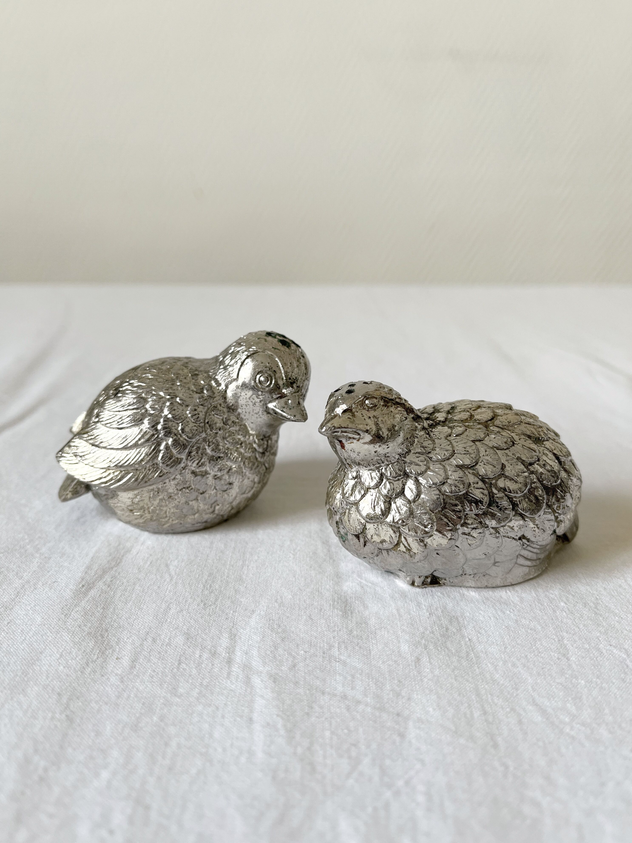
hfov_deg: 53.1
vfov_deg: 67.3
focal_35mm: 26
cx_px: 316
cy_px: 422
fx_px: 633
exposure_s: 1/122
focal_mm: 5.1
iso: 80
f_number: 1.6
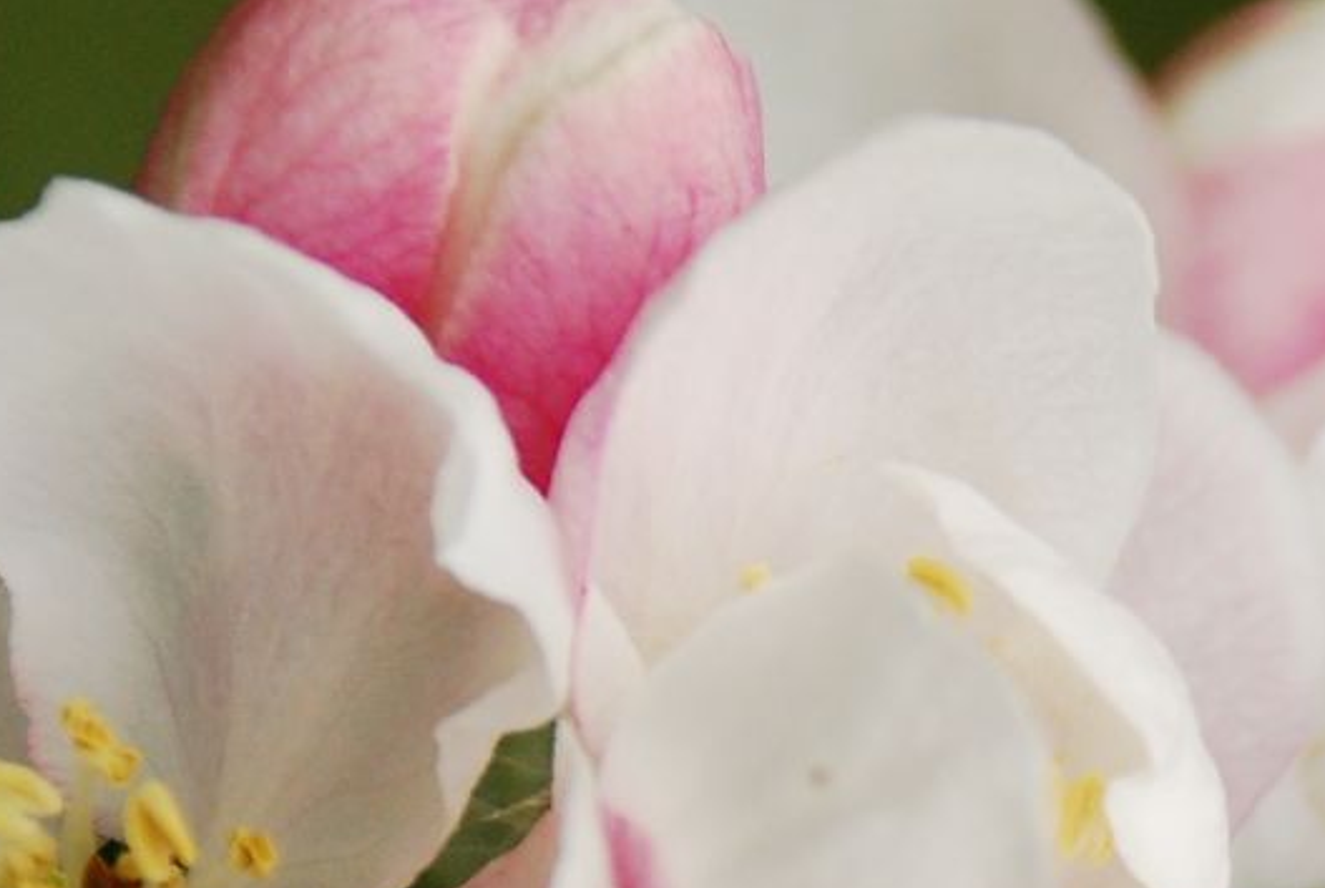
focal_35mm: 437
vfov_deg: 3.1
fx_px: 16104
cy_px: 1273
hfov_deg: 4.7
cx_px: 1335
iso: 320
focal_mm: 75
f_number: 5.6
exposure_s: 1/160
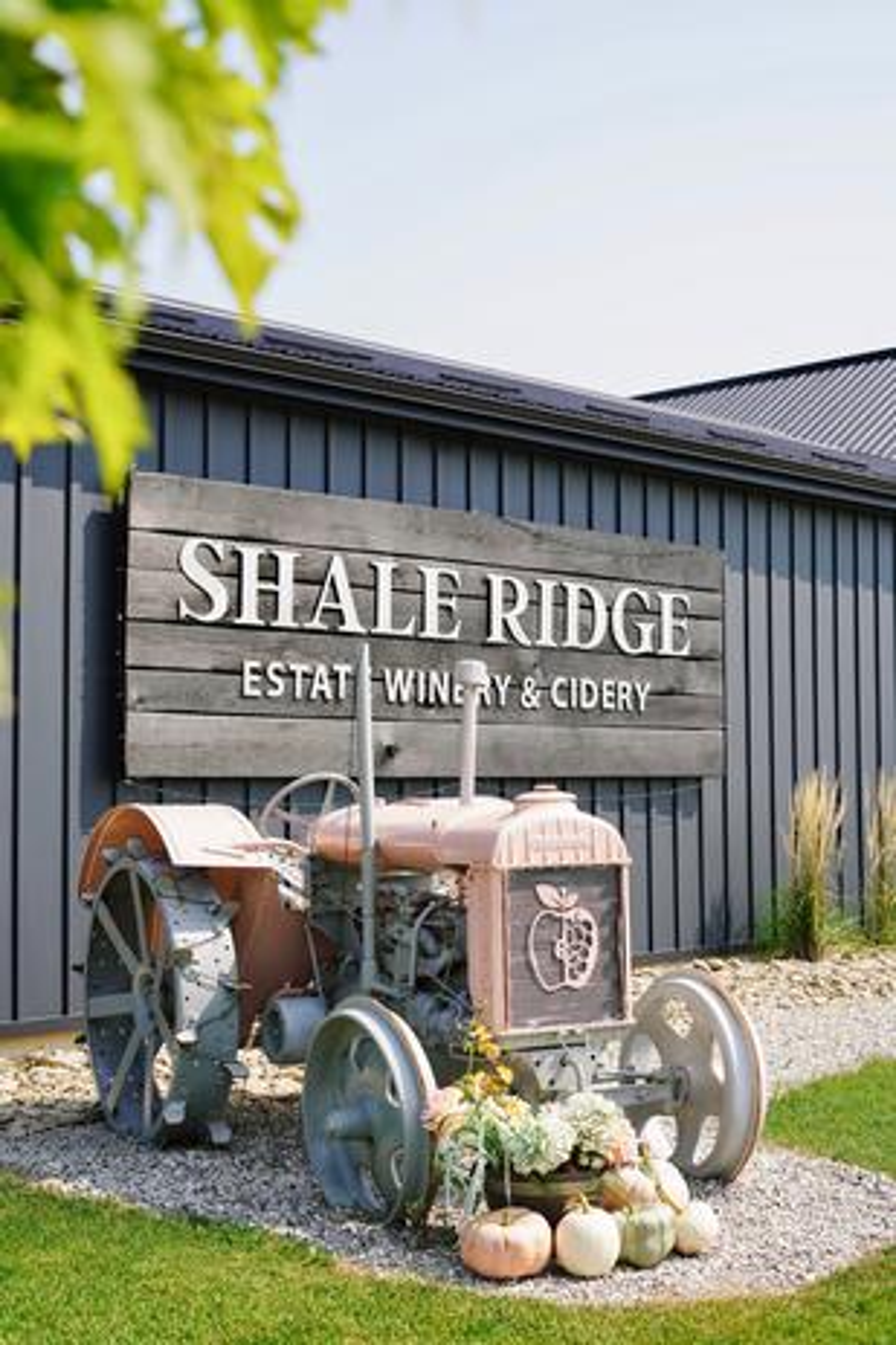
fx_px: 1868
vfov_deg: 39.6
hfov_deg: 27.0
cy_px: 672
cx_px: 448
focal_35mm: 50
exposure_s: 1/400
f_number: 5
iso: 100
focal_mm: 50
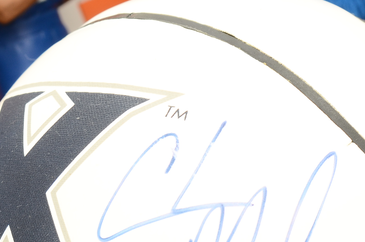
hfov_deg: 11.1
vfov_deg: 7.3
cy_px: 248
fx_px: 1883
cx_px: 191
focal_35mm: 186
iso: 250
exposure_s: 1/80
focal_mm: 55
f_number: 10
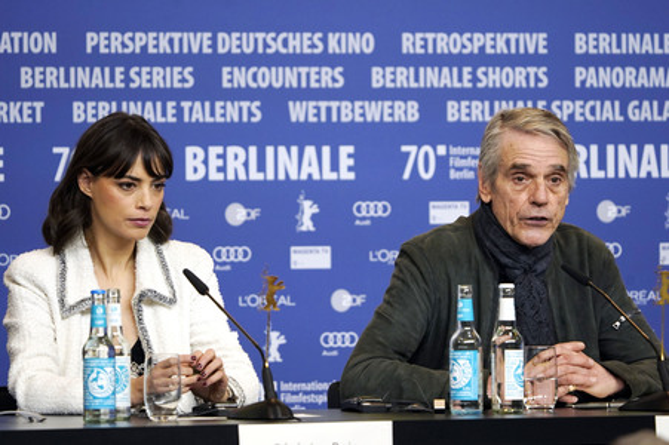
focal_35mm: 347
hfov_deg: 5.9
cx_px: 334
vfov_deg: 4.0
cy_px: 222
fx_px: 6444
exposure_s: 1/200
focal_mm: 347
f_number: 6.3
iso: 1600
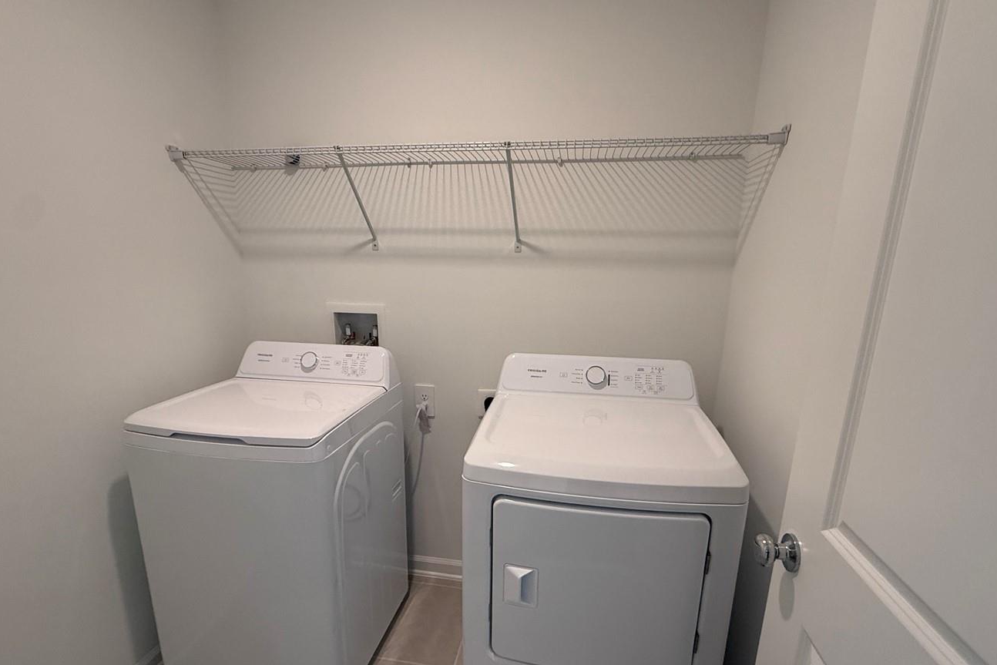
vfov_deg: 66.9
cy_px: 388
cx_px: 490
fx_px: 499
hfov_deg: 90.0
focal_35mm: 18
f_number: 2.2
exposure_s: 1/120
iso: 200
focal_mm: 2.22
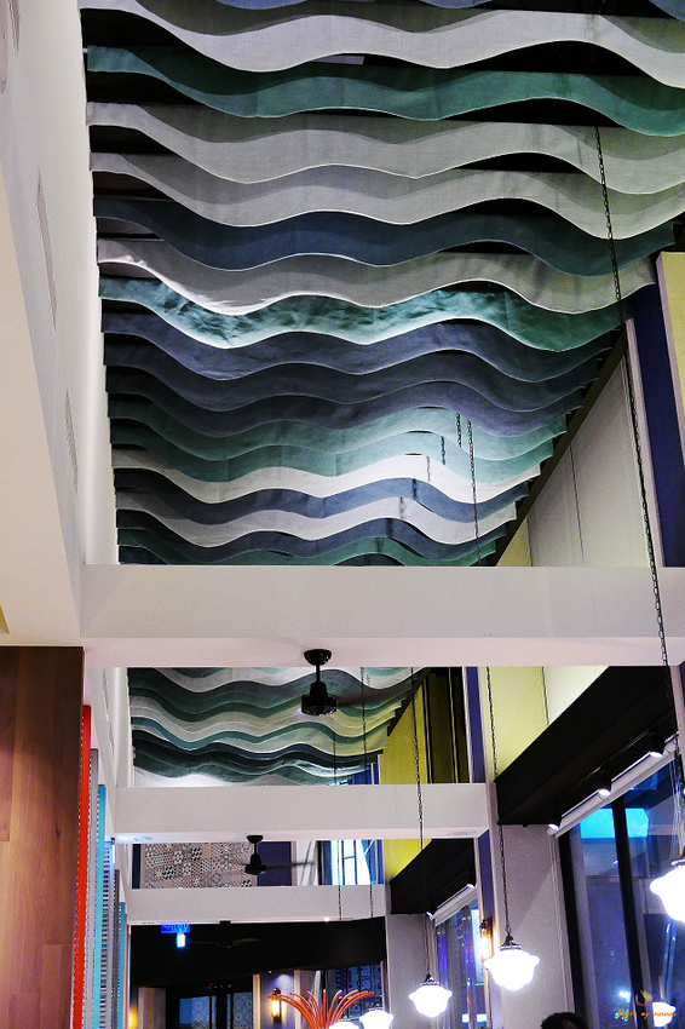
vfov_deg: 39.6
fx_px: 1428
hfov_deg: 27.0
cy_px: 514
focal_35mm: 50
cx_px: 342
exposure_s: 1/40
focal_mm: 22.7
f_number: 2.7
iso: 1600
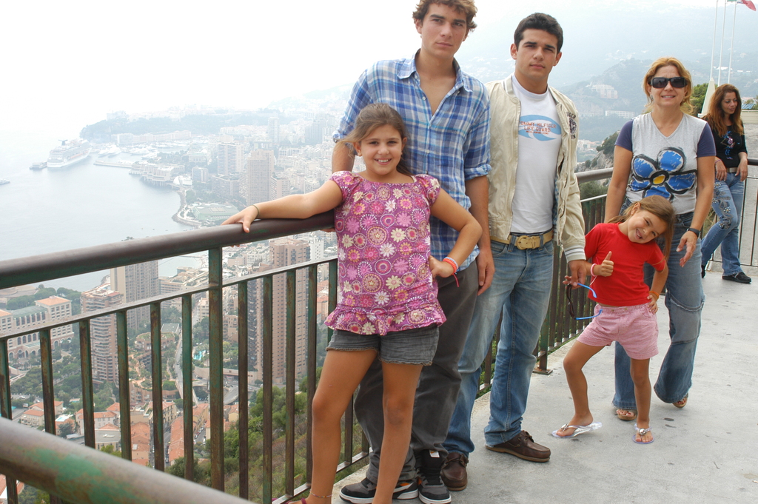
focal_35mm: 42
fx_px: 884
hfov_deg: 46.4
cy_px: 252
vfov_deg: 31.8
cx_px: 379
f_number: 7.1
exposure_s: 1/200
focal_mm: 28
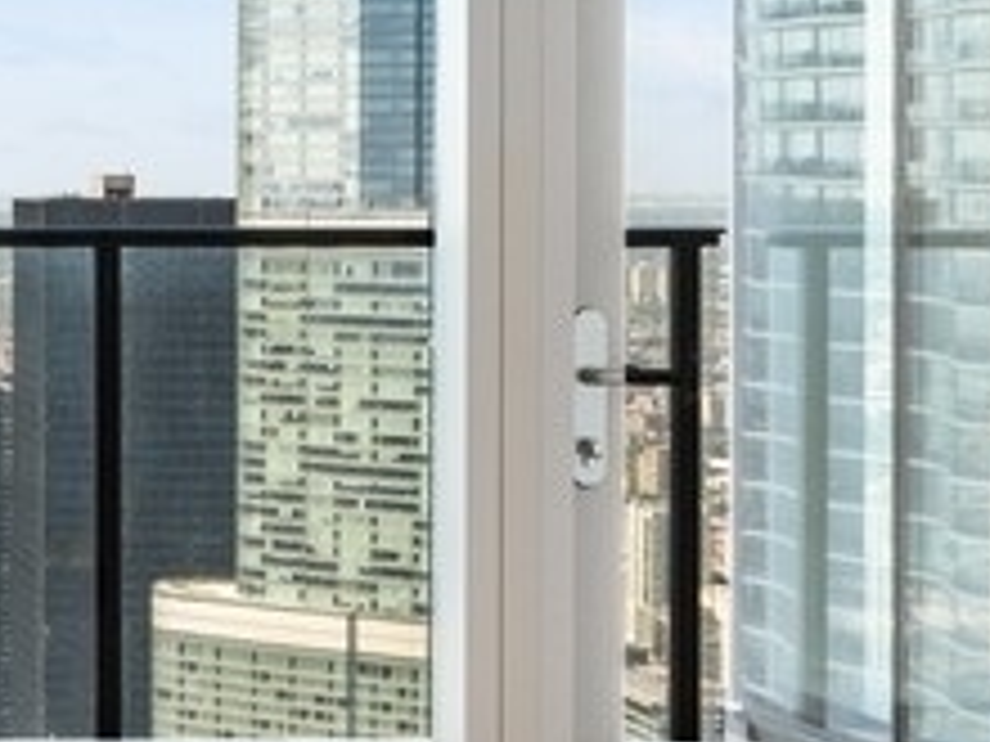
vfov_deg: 12.5
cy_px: 202
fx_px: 3375
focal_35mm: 118
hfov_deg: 15.2
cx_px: -590
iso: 320
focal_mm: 30
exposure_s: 1/160
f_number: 8
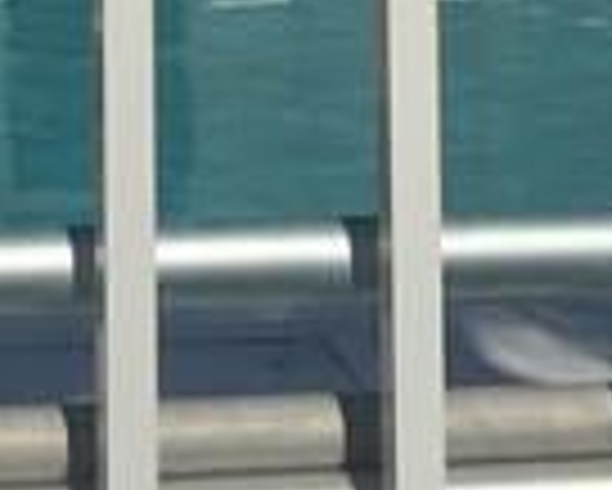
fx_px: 3861
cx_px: -148
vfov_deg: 6.6
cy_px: -1011
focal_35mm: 213
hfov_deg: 8.9
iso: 25
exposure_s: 1/5917
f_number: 2.2
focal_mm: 4.15
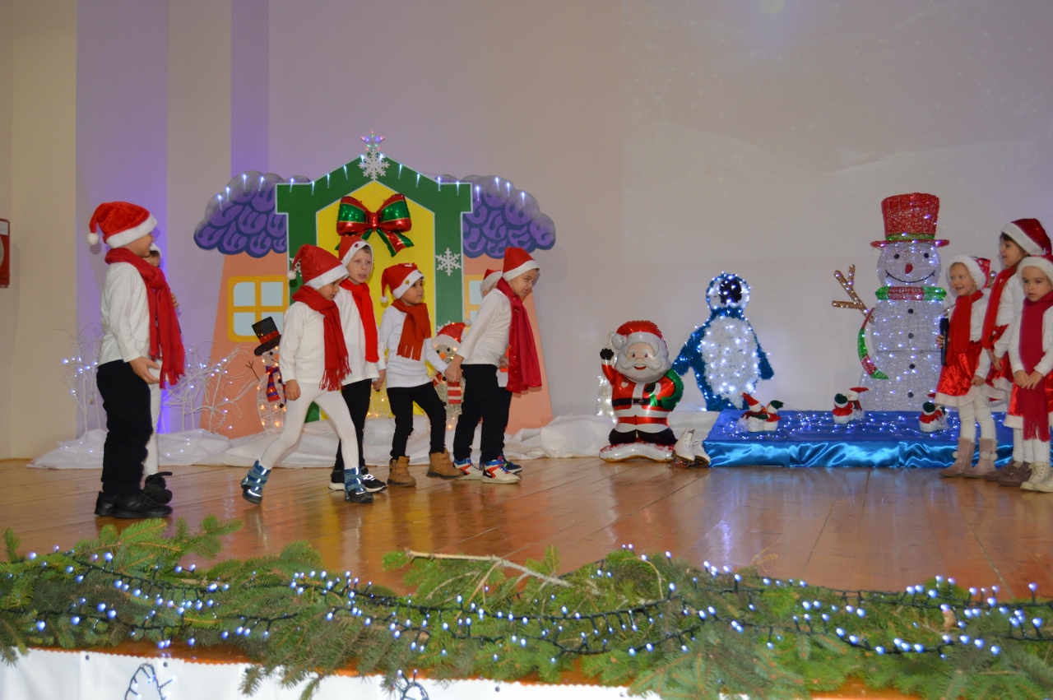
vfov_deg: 34.1
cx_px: 526
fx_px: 1140
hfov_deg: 49.6
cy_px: 350
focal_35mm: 39
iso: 450
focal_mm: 26
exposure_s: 1/60
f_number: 4
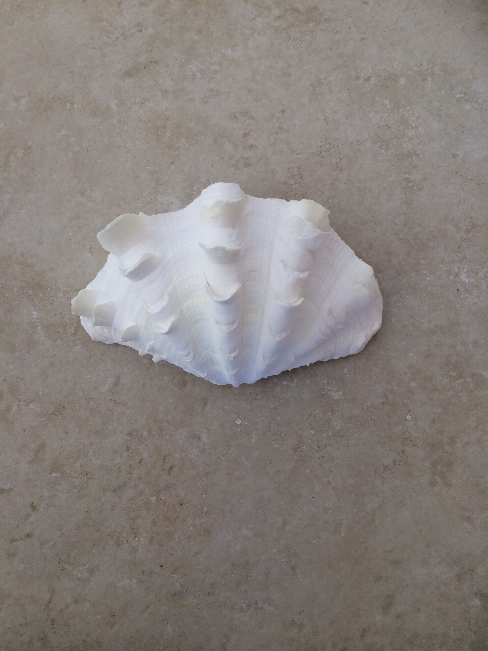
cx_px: 244
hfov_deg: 48.2
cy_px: 326
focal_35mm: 29
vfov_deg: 61.7
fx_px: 545
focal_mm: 4.15
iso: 40
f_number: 2.2
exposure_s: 1/50
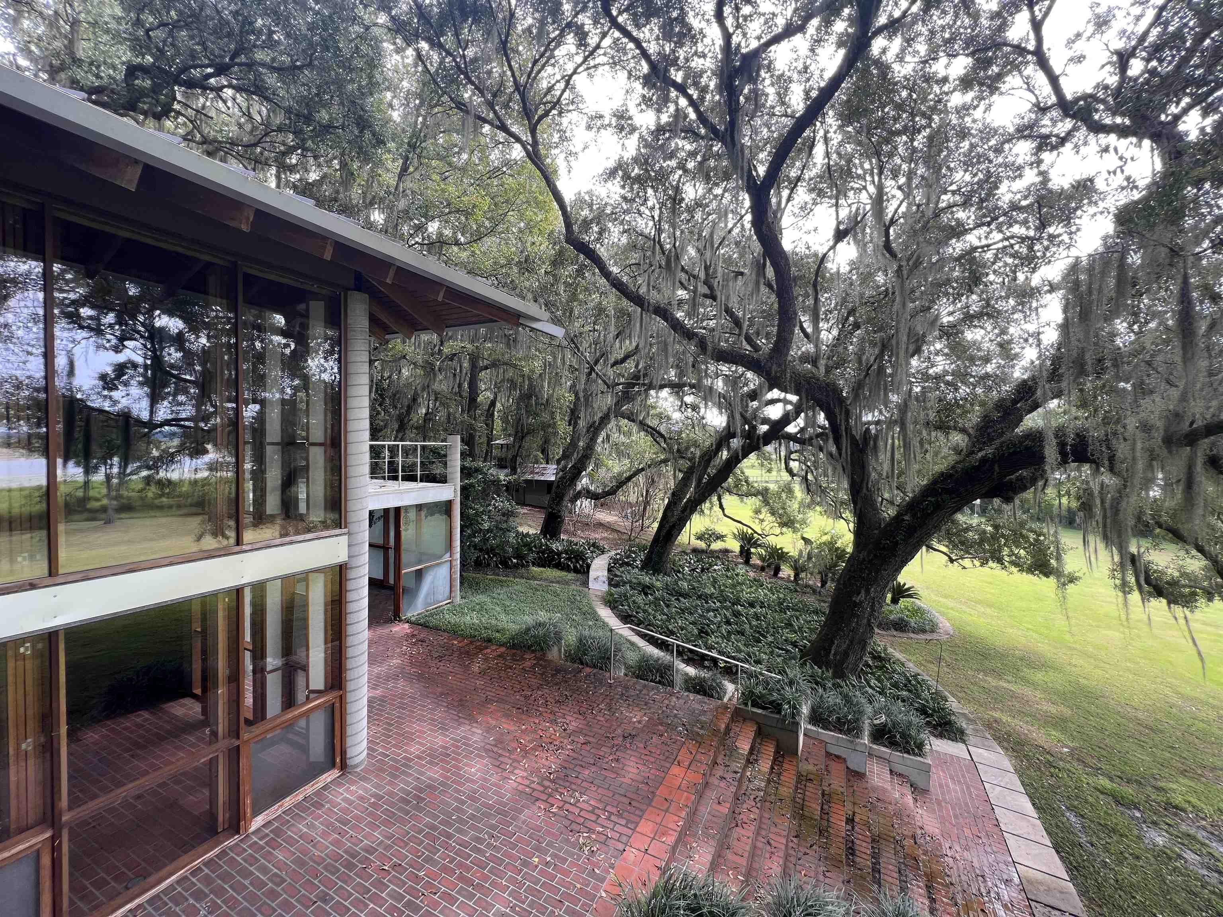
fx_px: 459
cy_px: 458
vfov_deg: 89.9
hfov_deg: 106.2
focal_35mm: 13
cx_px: 612
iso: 40
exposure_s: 1/99
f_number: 1.8
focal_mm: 1.57
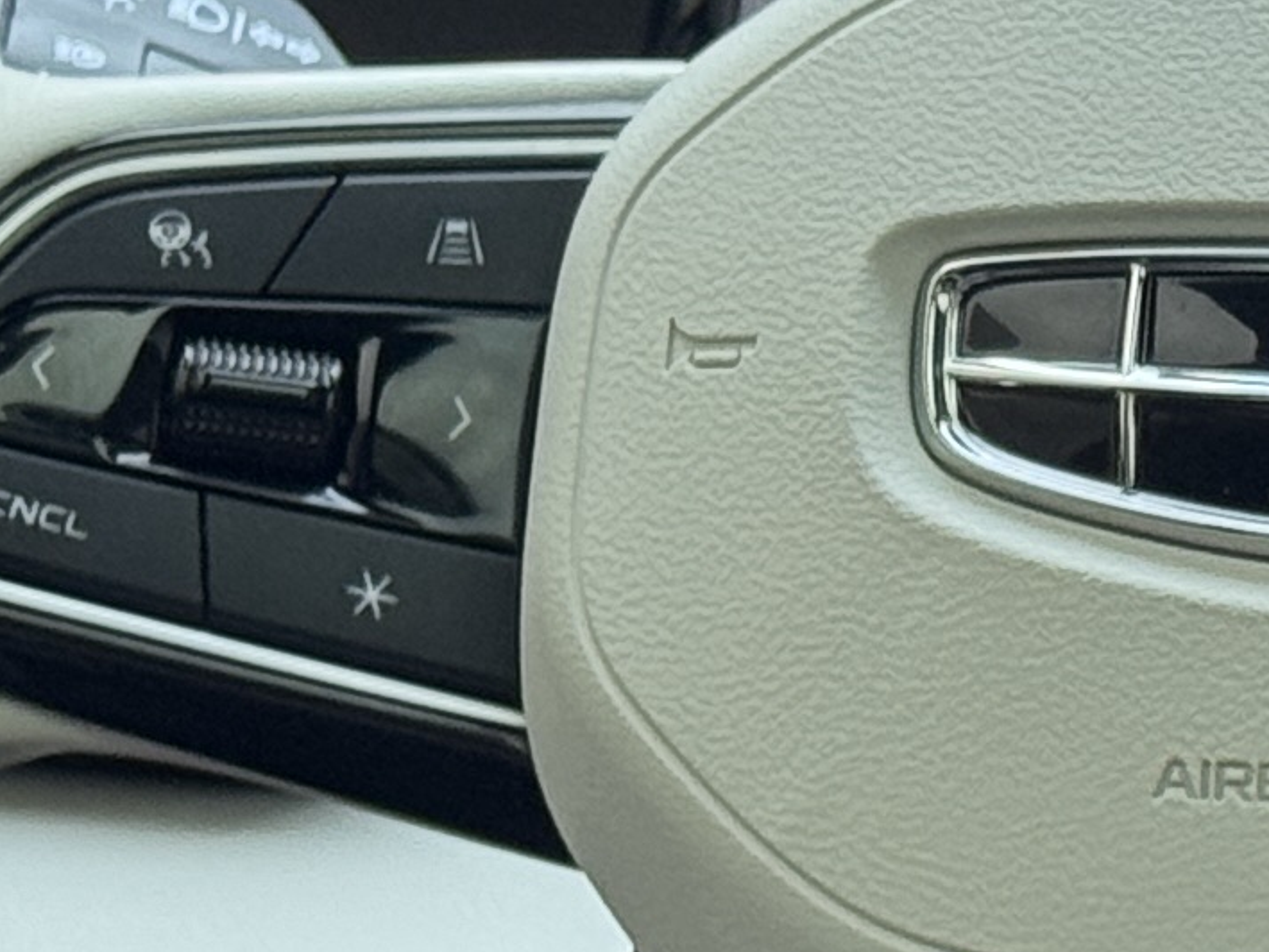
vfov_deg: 5.4
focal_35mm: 273
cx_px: 1545
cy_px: 184
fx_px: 10010
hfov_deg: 7.2
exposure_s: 1/100
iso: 125
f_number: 1.78
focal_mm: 6.76
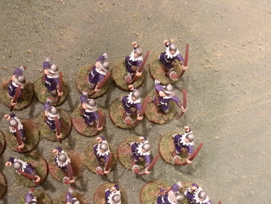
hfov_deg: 48.3
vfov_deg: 37.3
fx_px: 297
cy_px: 136
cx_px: 94
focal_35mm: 38
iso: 400
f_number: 3.1
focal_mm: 5
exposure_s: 1/60
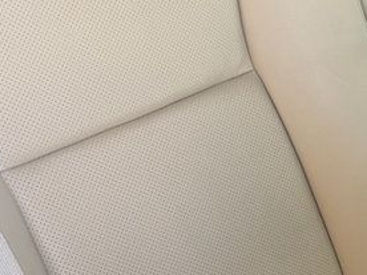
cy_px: 126
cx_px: 424
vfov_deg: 16.6
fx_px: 944
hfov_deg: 20.7
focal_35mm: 89
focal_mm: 6.76
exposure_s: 1/121
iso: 160
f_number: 1.78
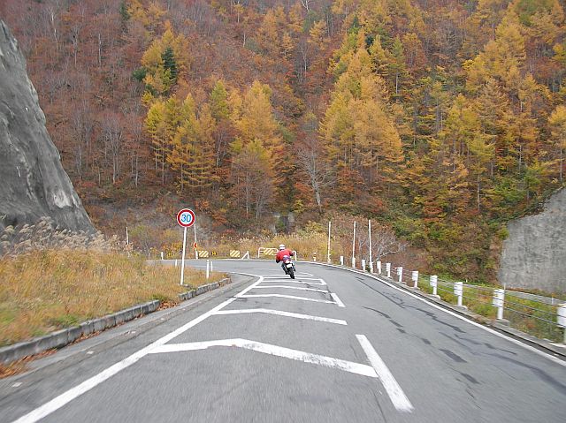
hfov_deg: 49.0
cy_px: 212
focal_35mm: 38
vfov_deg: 37.7
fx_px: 621
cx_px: 283
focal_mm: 5.8
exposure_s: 1/187
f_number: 3.5
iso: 50
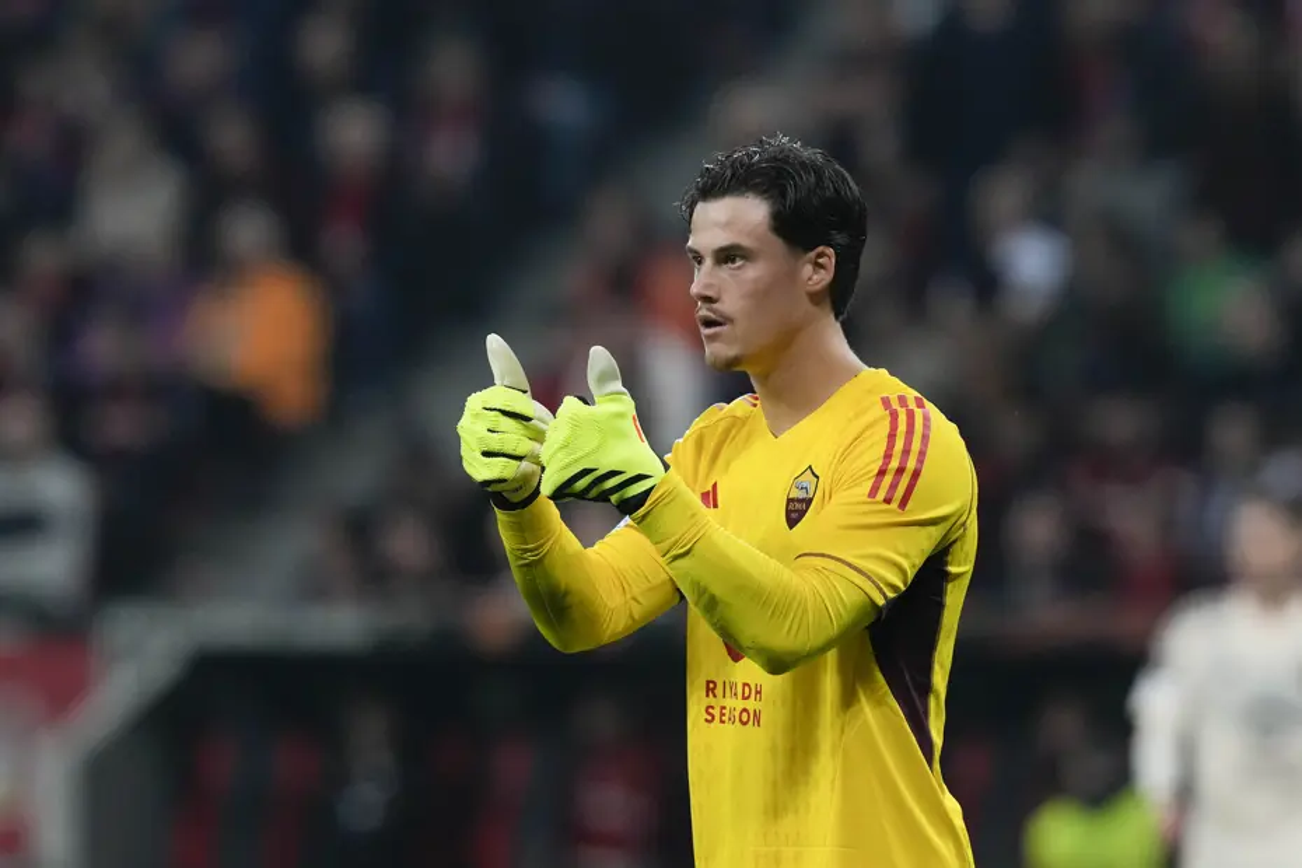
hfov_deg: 3.4
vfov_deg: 2.3
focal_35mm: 600
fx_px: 21698
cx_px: 651
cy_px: 434
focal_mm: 400
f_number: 4.5
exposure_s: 1/2500
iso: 3200
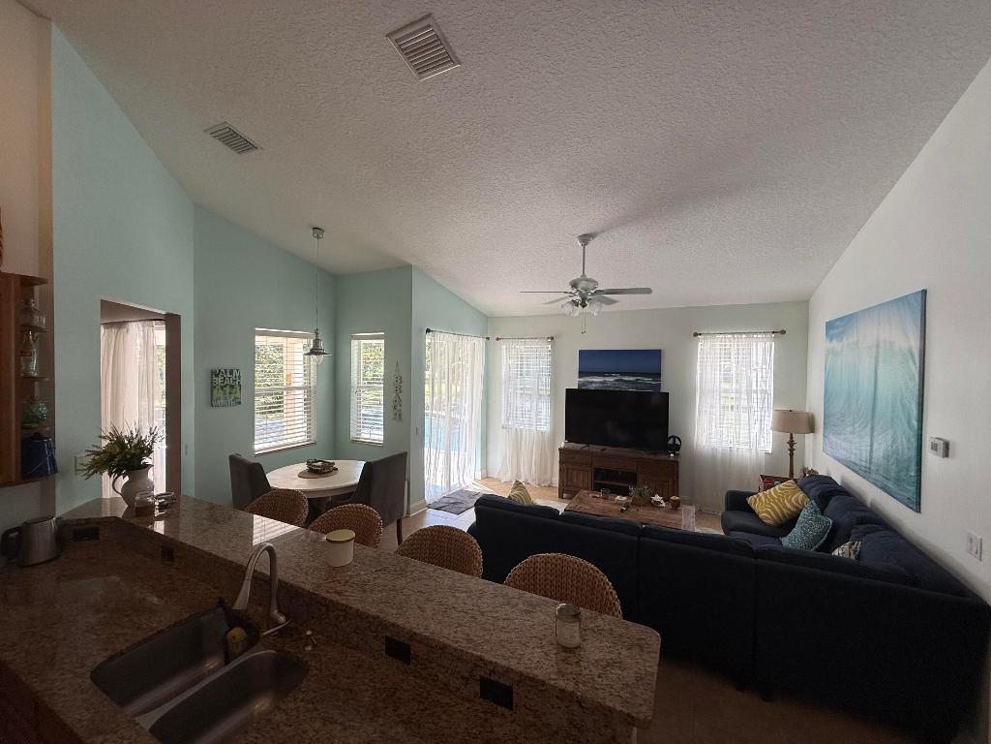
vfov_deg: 85.7
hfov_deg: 102.1
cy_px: 372
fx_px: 401
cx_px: 496
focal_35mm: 14
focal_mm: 2.22
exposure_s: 1/157
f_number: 2.2
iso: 50
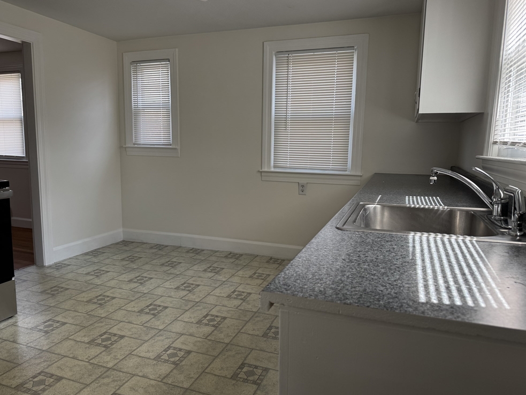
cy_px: 199
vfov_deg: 54.9
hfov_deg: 69.4
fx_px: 380
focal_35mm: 25
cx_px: 253
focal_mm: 6.76
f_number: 1.78
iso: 80
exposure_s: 1/121
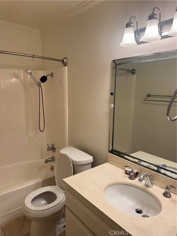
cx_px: 88
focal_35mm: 24
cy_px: 118
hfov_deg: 56.8
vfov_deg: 71.6
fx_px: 164
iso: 80
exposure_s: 1/132
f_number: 1.78
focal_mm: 6.86
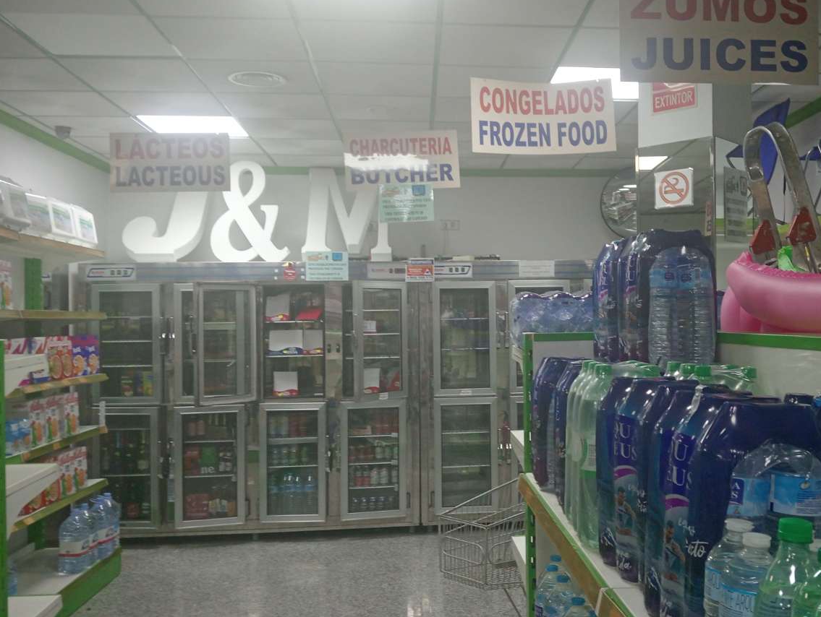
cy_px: 309
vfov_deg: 38.7
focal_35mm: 37
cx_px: 525
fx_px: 879
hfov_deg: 49.5
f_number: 1.8
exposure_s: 1/33.3
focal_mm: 3.98
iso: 271
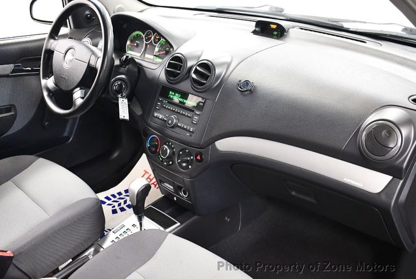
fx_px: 417
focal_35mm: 36
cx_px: 208
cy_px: 140
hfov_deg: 53.1
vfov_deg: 37.0
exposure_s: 1/60
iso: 3200
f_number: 3.5
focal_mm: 18
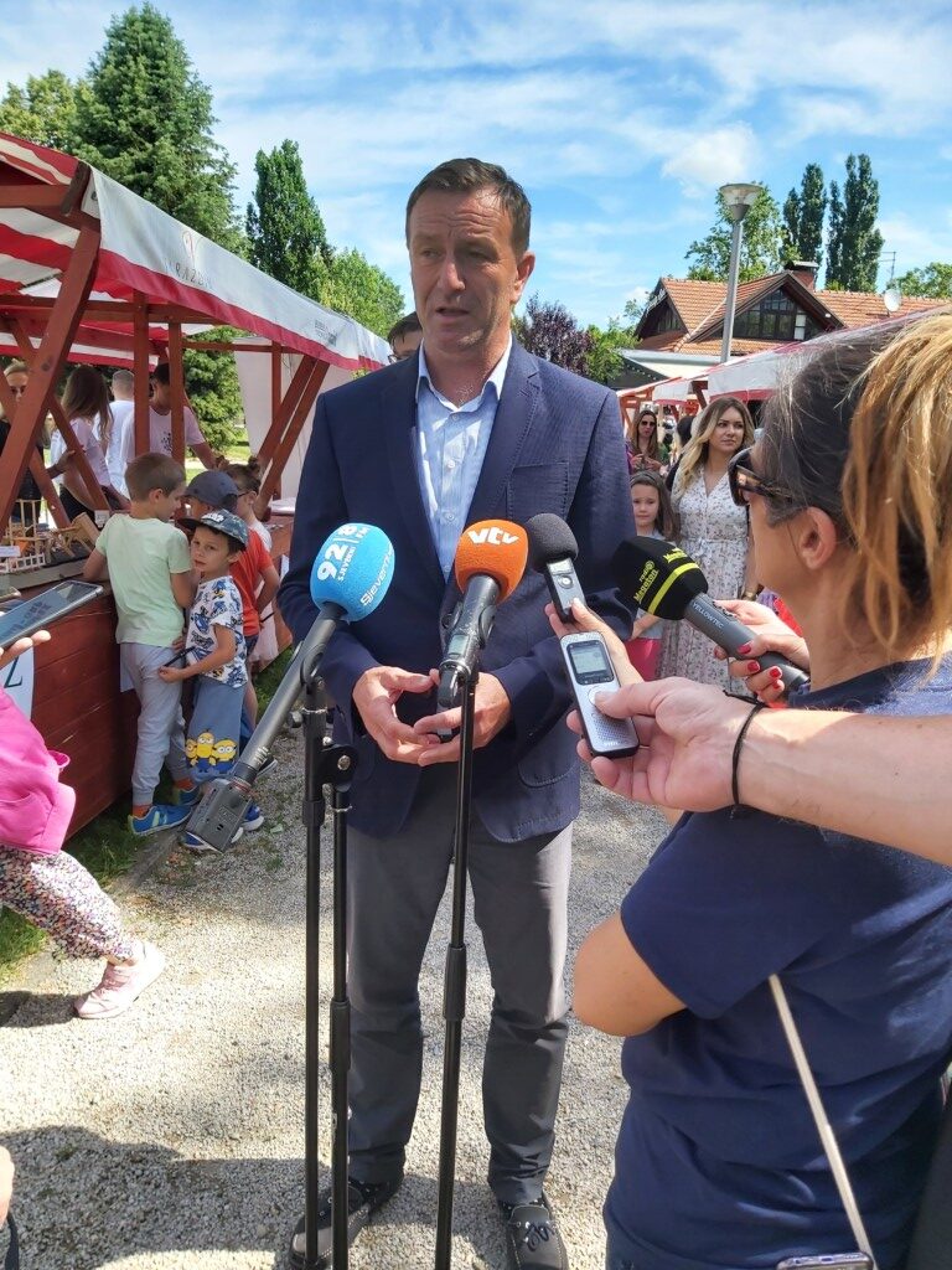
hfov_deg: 53.1
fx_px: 953
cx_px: 476
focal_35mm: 26
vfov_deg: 67.3
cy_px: 635
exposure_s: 1/856
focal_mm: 3.92
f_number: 1.7
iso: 64
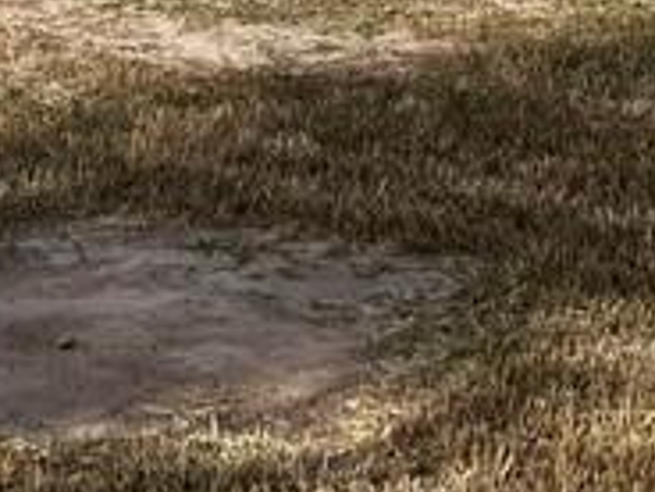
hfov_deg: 13.6
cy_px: -328
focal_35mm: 145
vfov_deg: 9.8
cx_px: 299
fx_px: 2744
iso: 50
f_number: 1.6
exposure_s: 1/3135
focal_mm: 5.1
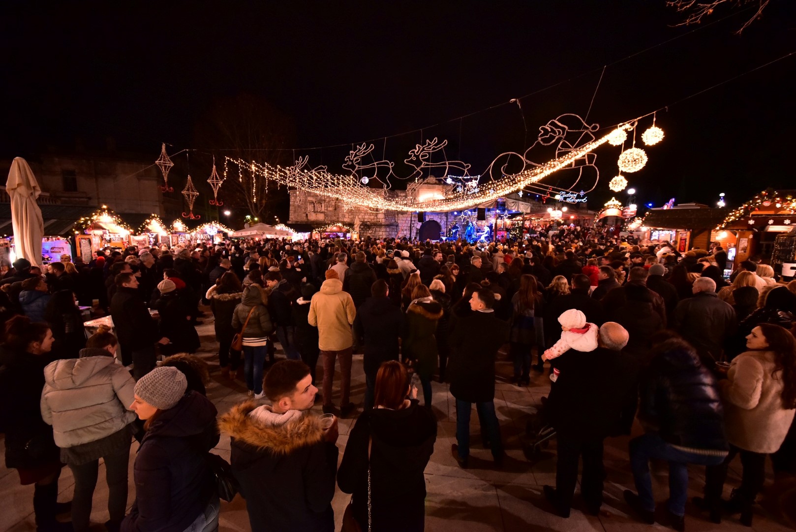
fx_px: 265
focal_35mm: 12
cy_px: 266
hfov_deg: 112.6
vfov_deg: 90.1
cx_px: 398
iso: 5000
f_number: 4.5
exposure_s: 1/20
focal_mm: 12
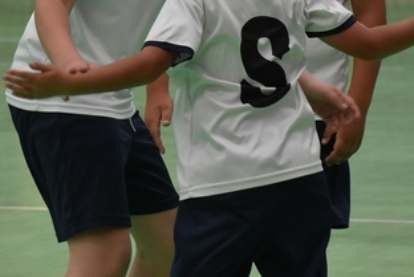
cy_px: 102
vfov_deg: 2.3
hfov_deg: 3.4
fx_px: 6967
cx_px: 150
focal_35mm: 605
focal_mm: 140
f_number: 5.6
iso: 2000
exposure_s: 1/500
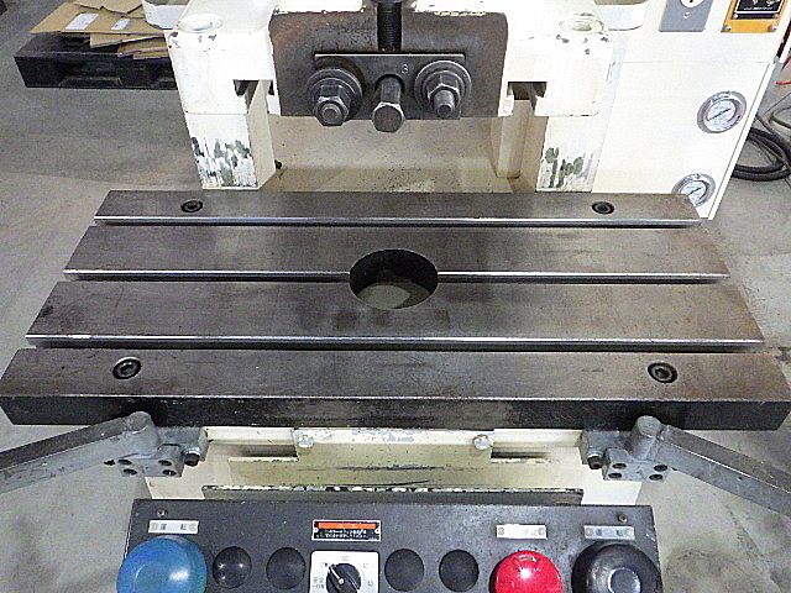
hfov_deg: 63.4
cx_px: 396
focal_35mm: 28
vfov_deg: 49.7
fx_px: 640
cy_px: 296
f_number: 3.5
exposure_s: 1/45
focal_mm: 5
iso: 800
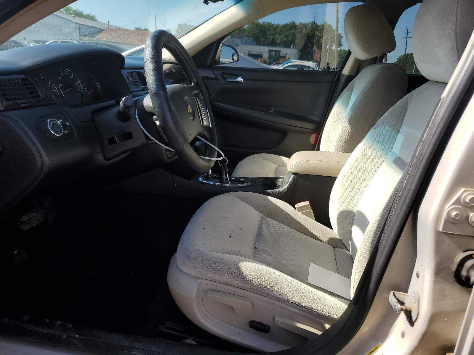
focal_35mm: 26
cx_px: 237
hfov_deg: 67.3
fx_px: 356
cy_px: 178
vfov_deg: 53.1
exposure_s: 1/1429
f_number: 1.5
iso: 50
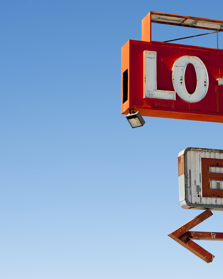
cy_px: 140
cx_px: 171
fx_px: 932
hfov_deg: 13.6
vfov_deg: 17.0
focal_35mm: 113
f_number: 5.6
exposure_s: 1/1600
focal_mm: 80
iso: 400
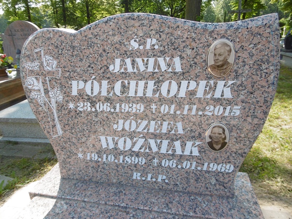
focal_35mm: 24
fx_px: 202
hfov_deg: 71.6
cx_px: 146
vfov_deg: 56.8
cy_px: 110
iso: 100
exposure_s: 1/320
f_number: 3.1
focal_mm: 4.3
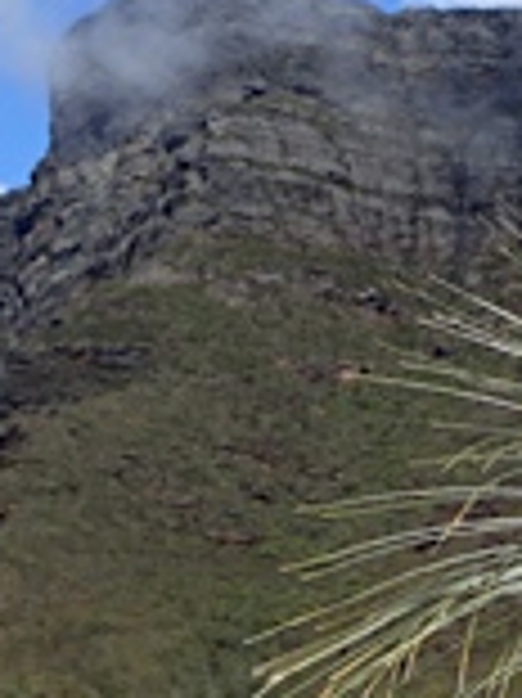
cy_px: 572
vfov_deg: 17.1
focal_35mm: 114
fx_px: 2295
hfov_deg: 12.8
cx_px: 508
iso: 100
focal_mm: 8.41
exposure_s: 1/800
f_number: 4.5
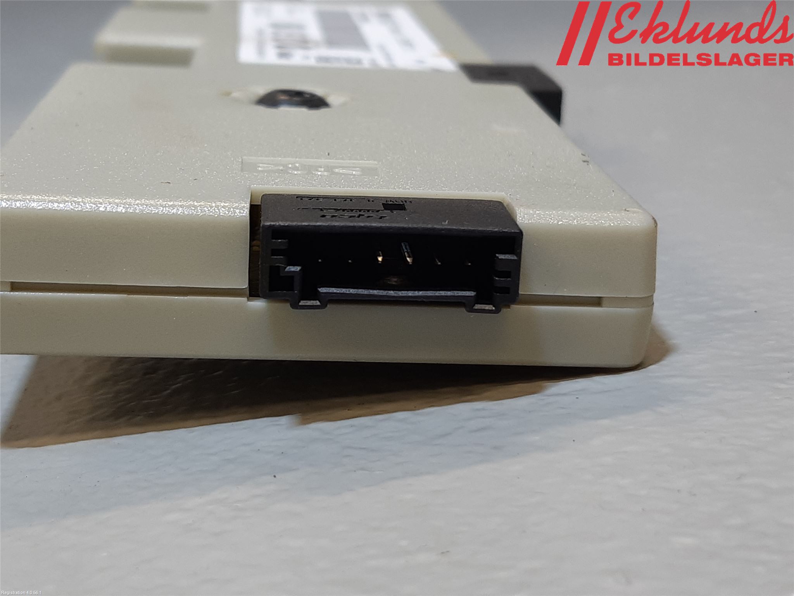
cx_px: 397
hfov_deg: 67.3
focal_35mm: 26
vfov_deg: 53.1
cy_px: 298
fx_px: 596
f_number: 1.7
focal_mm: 3.93
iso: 40
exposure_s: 1/50
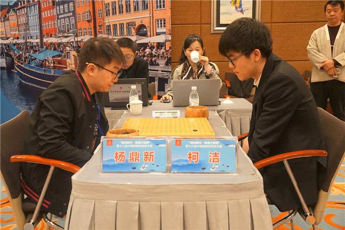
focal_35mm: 37
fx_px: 354
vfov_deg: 35.9
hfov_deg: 51.9
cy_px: 115
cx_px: 172
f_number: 4
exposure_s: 1/160
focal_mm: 25
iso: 4000
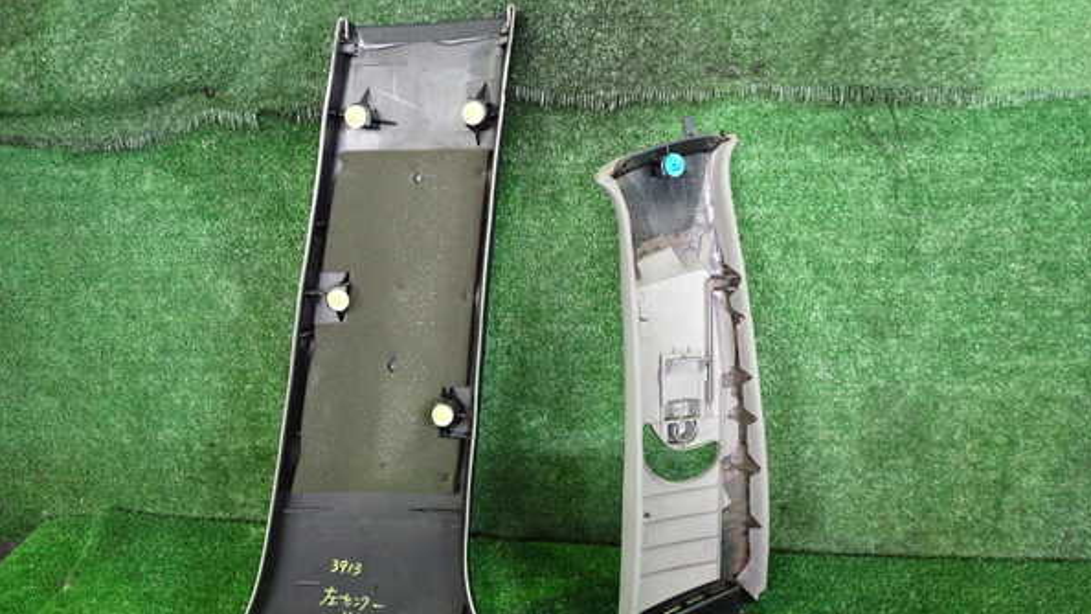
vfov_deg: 35.6
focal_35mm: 33
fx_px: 955
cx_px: 547
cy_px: 353
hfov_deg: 59.5
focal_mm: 5.4
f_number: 2.3
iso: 800
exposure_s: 1/30
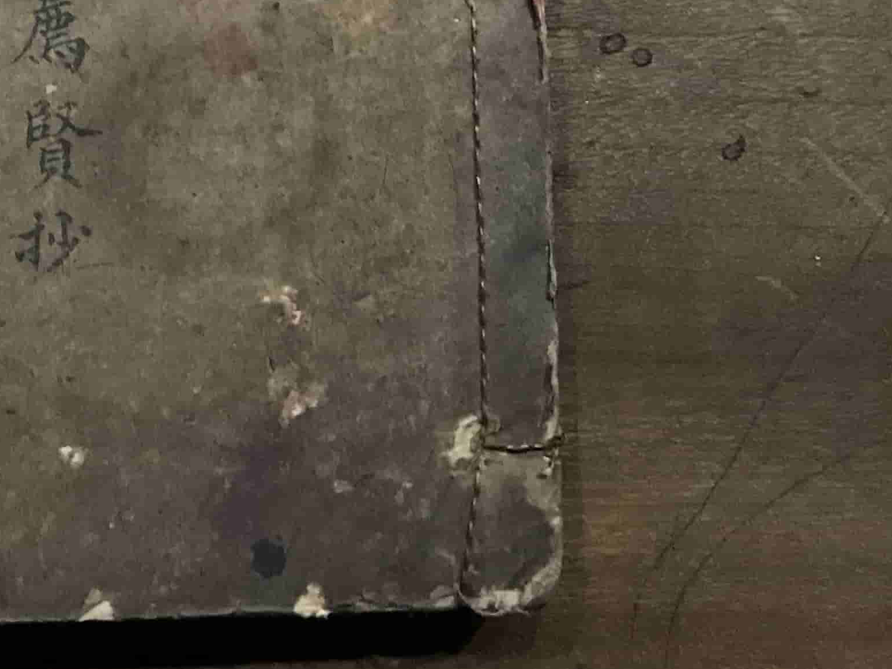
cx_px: -36
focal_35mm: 73
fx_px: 1881
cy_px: -167
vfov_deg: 18.9
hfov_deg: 25.2
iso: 100
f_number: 1.8
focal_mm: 3.99
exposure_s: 1/9
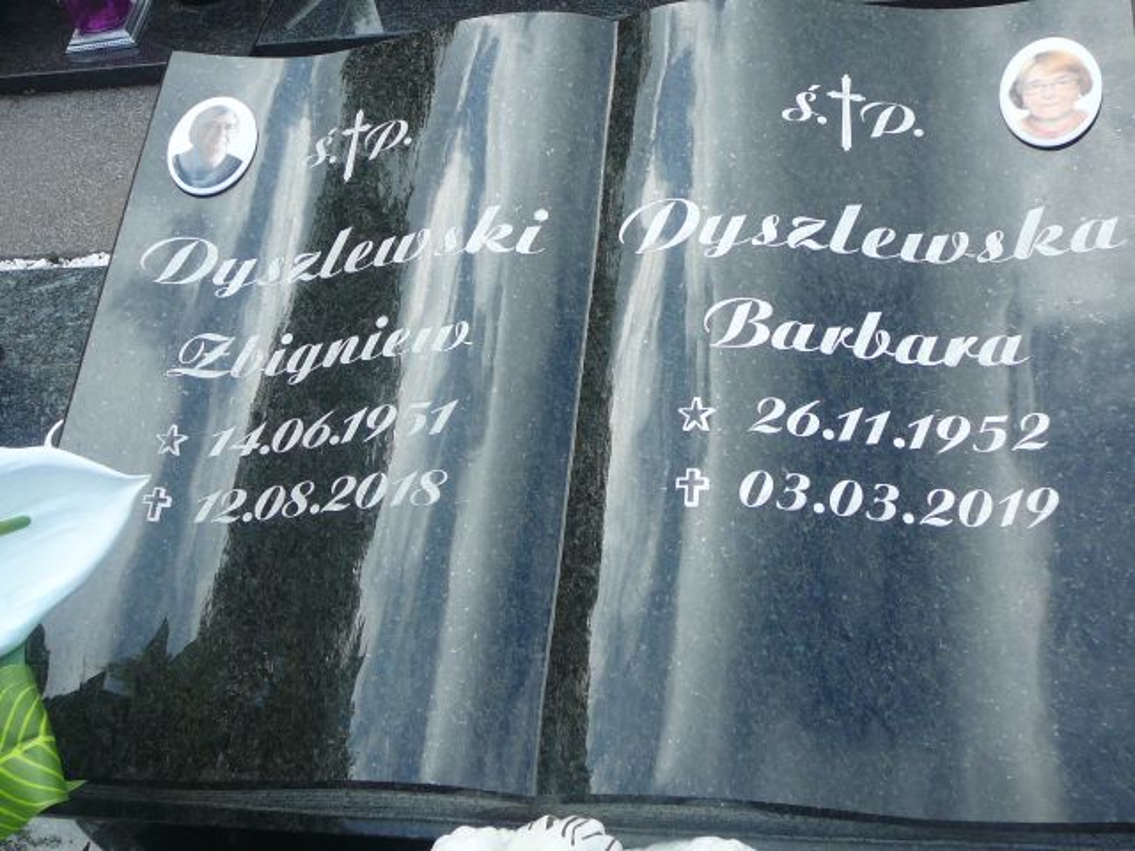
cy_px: 426
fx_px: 1475
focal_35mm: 45
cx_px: 568
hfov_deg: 42.1
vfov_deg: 32.2
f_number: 3.2
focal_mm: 6.7
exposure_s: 1/320
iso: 80
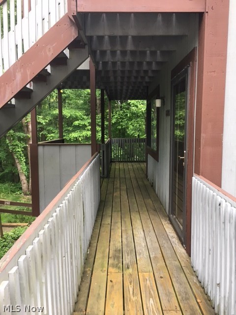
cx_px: 118
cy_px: 158
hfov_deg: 48.2
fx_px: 264
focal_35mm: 29
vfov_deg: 61.7
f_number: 2.2
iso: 25
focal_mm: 4.15
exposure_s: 1/30
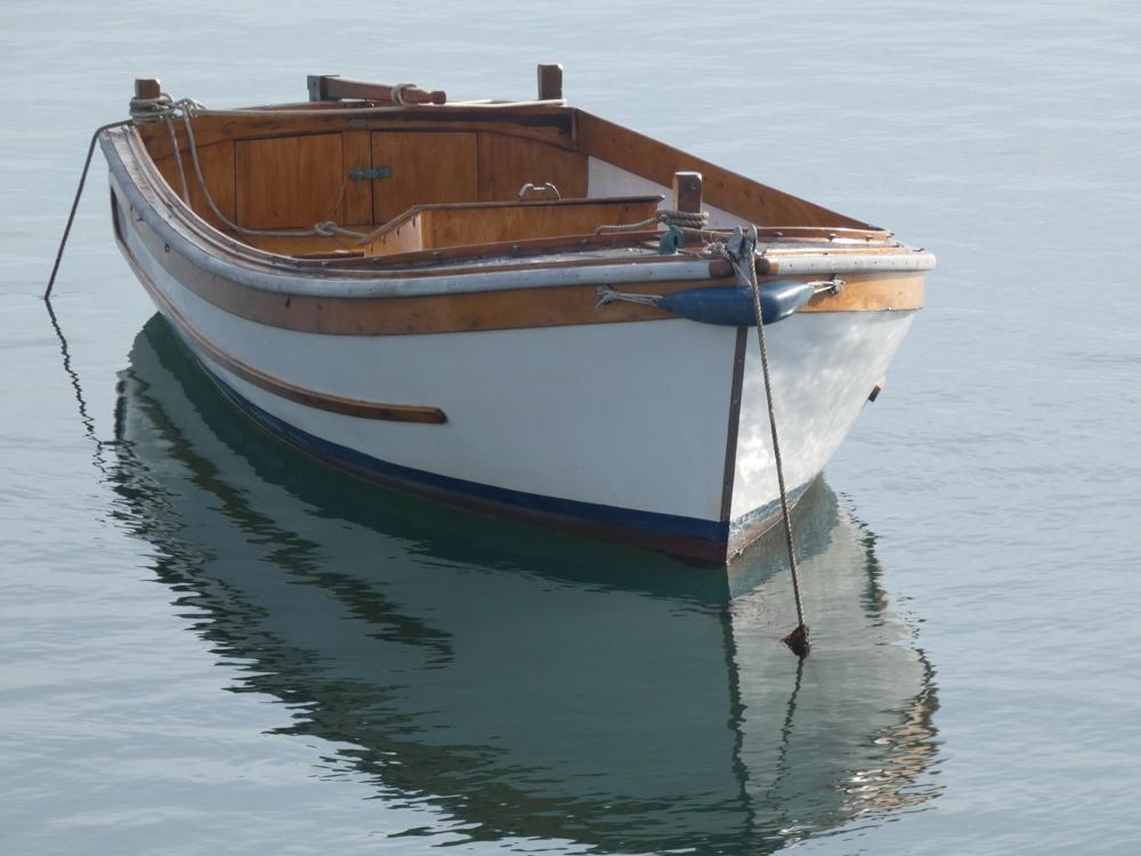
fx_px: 10185
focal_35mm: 309
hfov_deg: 6.4
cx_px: 570
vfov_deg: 4.8
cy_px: 428
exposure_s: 1/250
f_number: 5.6
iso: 80
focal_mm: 55.4
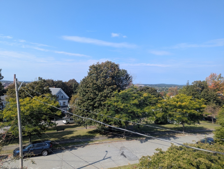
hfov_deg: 71.5
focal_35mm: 24
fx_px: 156
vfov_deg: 56.9
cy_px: 84
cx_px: 112
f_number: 1.85
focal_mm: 6.81
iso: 46
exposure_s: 1/1244
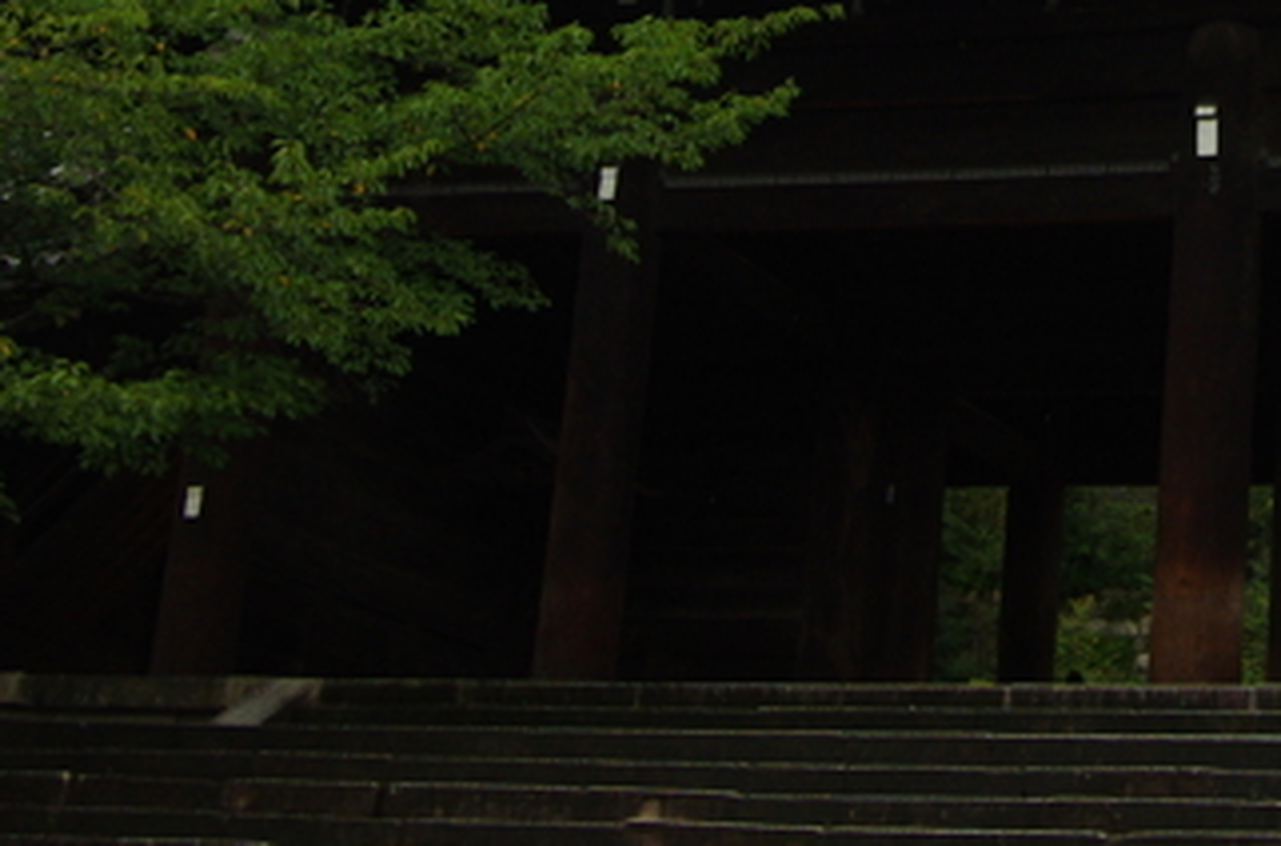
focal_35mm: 99
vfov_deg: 12.9
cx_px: 1353
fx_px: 3512
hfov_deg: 19.9
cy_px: -487
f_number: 8
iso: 800
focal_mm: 21
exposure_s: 1/640
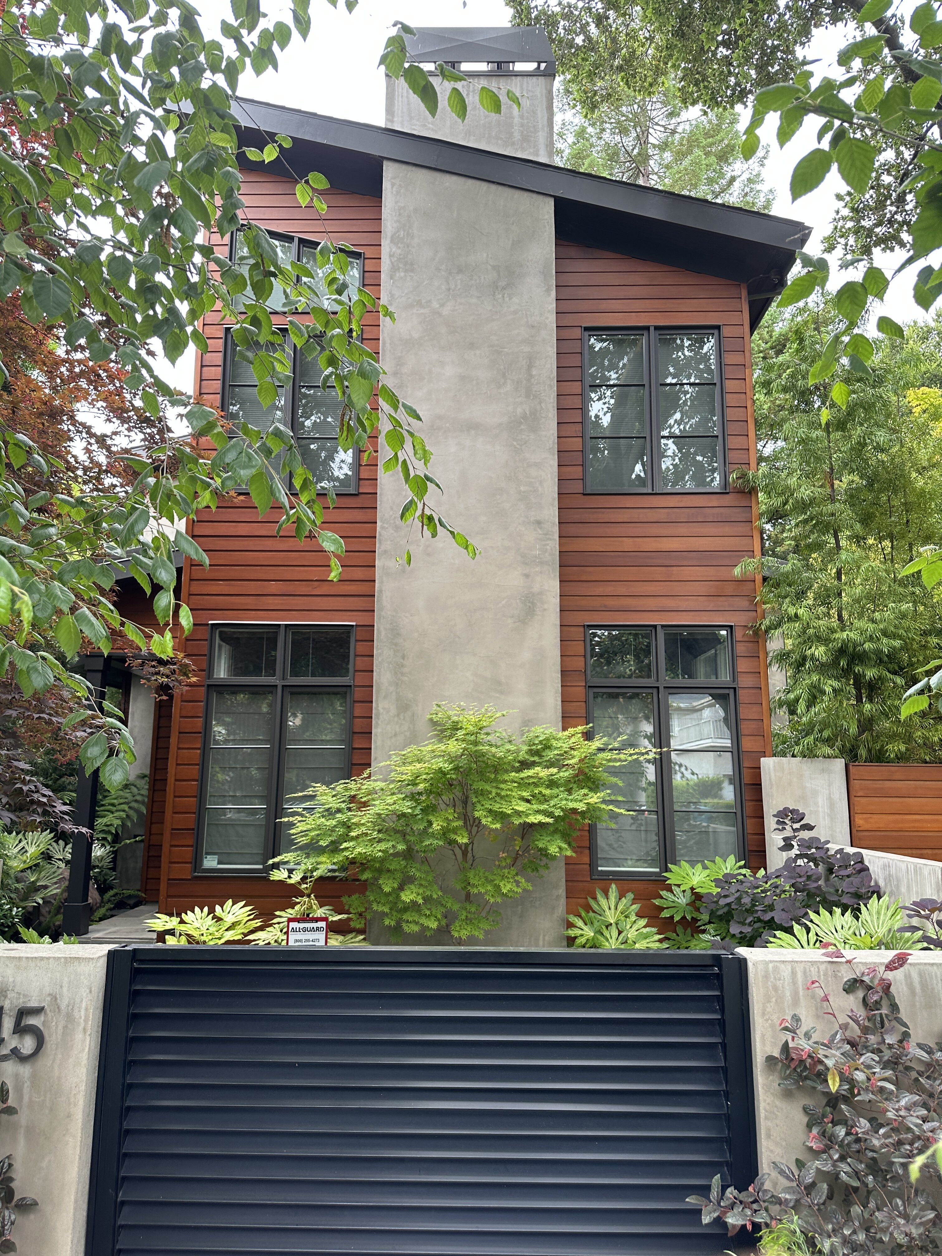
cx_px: 471
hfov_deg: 56.8
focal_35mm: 24
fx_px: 871
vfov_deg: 71.6
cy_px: 628
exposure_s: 1/167
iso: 80
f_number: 1.78
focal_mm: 6.86
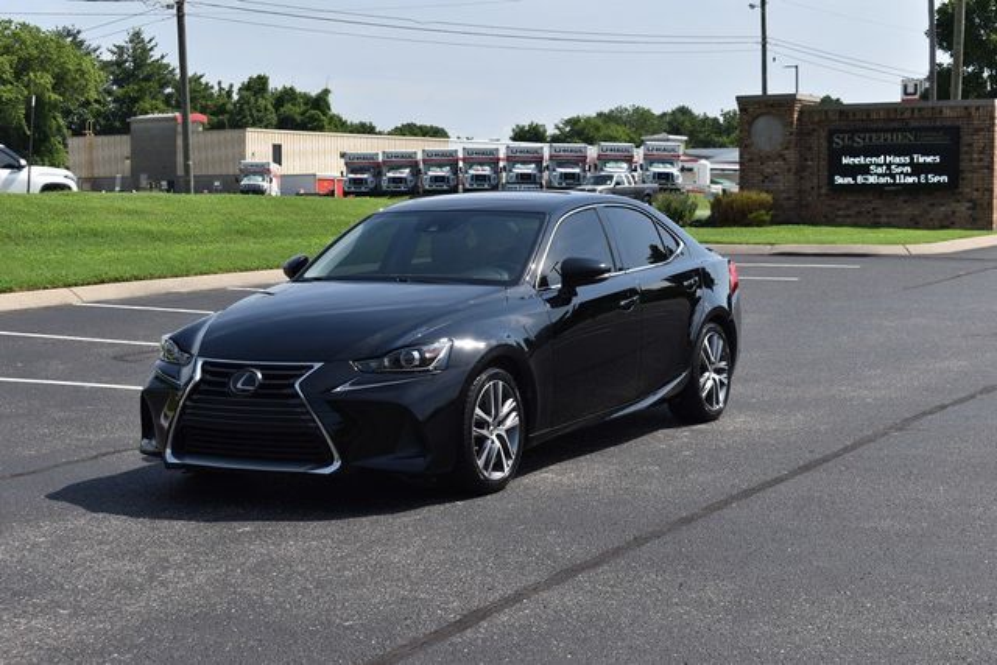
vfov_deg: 20.2
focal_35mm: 68
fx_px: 1870
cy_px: 332
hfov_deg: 29.9
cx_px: 498
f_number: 9
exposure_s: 1/320
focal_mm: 45
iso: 100
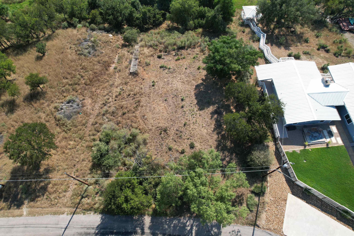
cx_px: 177
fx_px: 216
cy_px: 118
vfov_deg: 57.2
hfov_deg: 78.6
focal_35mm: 22
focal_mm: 8.38
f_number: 2.8
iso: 130
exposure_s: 1/1250
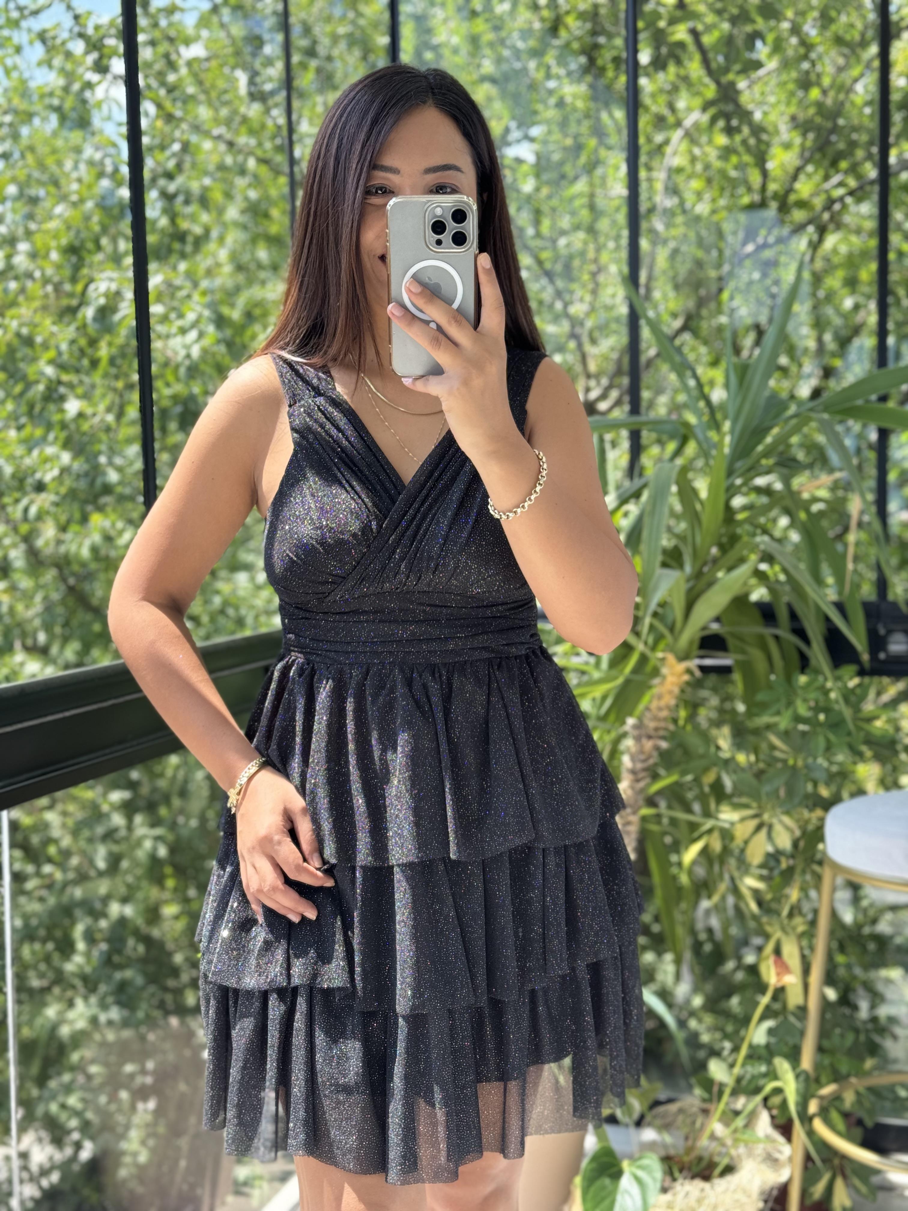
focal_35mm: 48
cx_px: 454
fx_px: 1679
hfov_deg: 30.3
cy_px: 606
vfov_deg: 39.7
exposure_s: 1/172
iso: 64
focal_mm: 6.76
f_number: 1.78
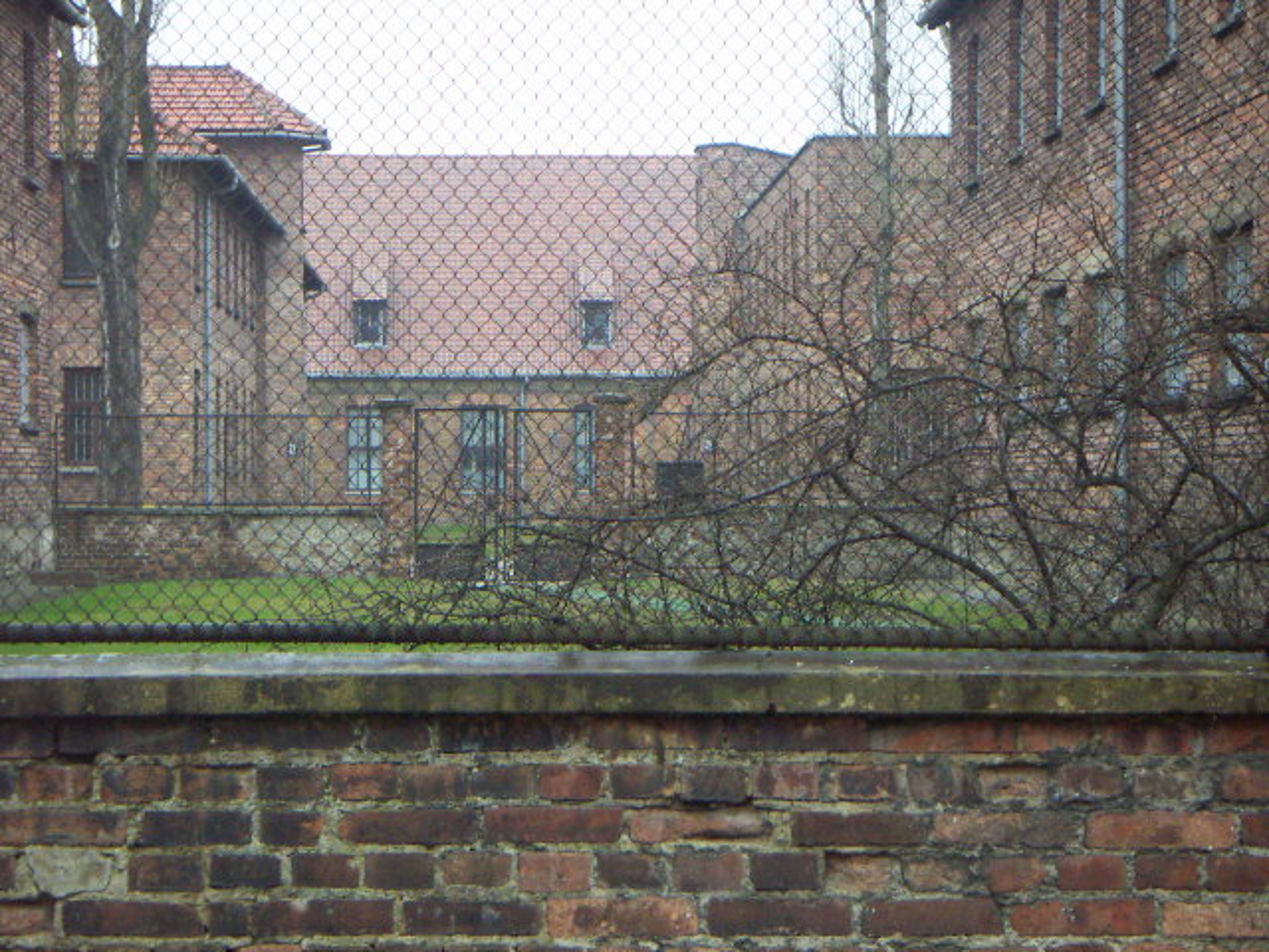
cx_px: 634
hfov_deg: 18.2
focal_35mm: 108
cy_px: 476
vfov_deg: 13.7
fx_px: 3959
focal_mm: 14.1
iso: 200
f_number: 3.7
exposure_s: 1/100
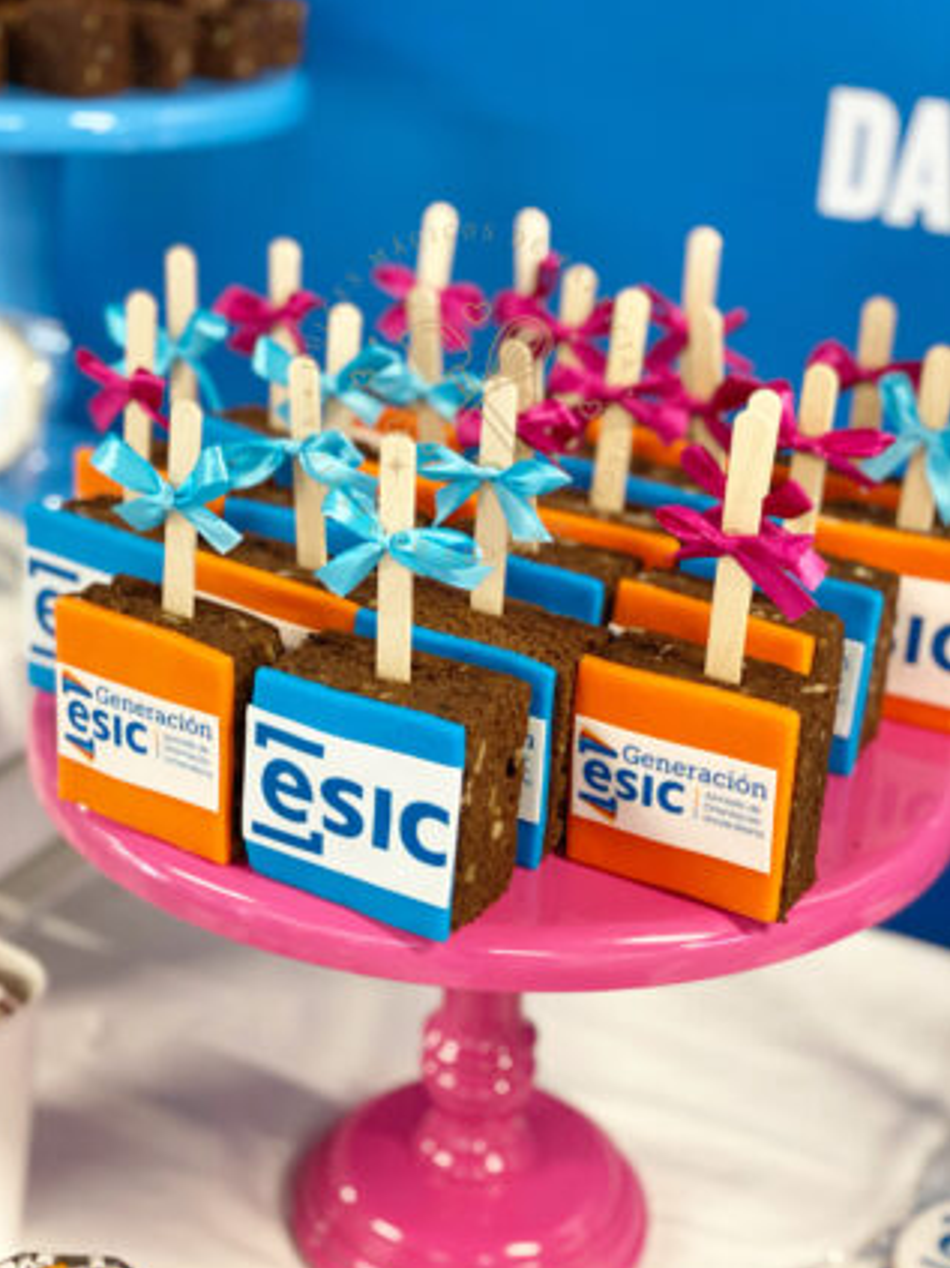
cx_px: 469
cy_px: 637
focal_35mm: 53
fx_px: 1940
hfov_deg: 27.5
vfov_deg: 36.2
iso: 160
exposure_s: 1/33
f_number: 2
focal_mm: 6
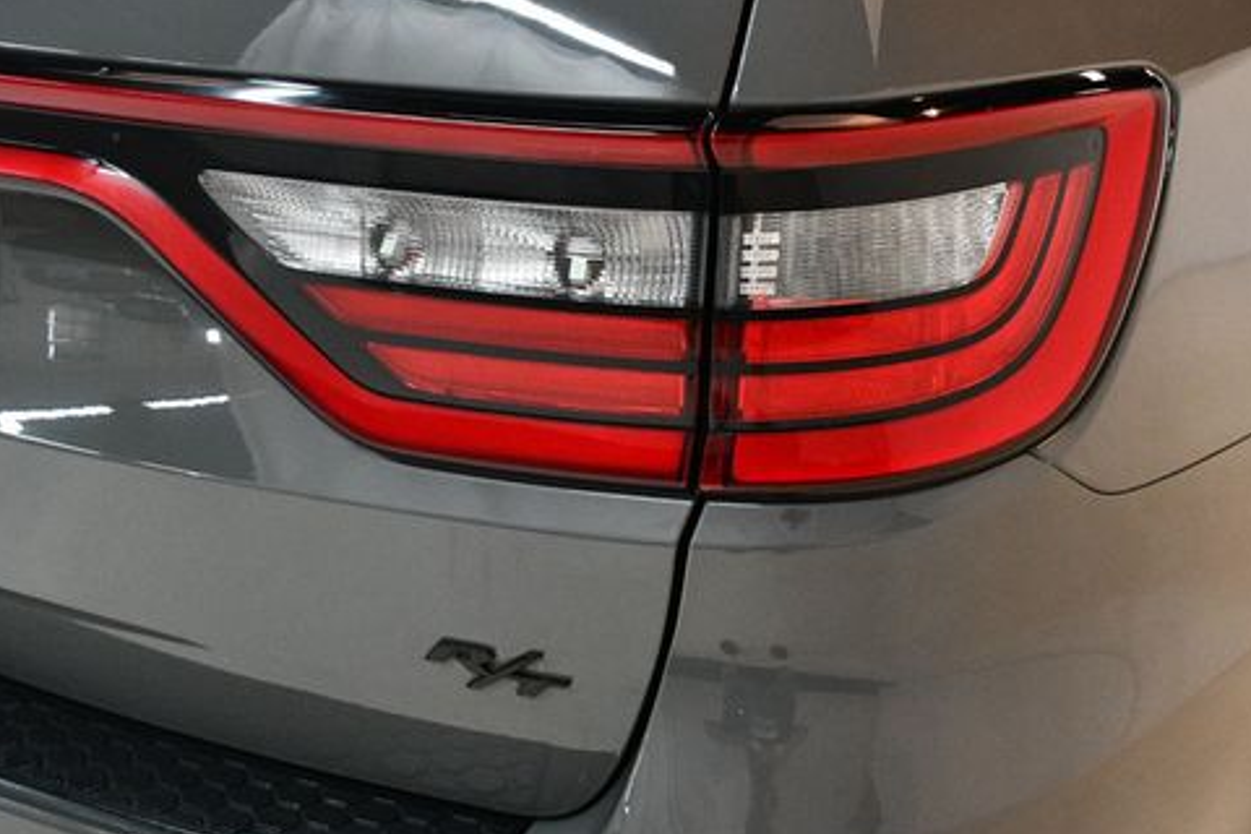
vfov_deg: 25.9
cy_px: 334
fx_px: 1807
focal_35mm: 52
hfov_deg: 38.2
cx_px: 683
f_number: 3.8
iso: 2500
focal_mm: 26
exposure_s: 1/125
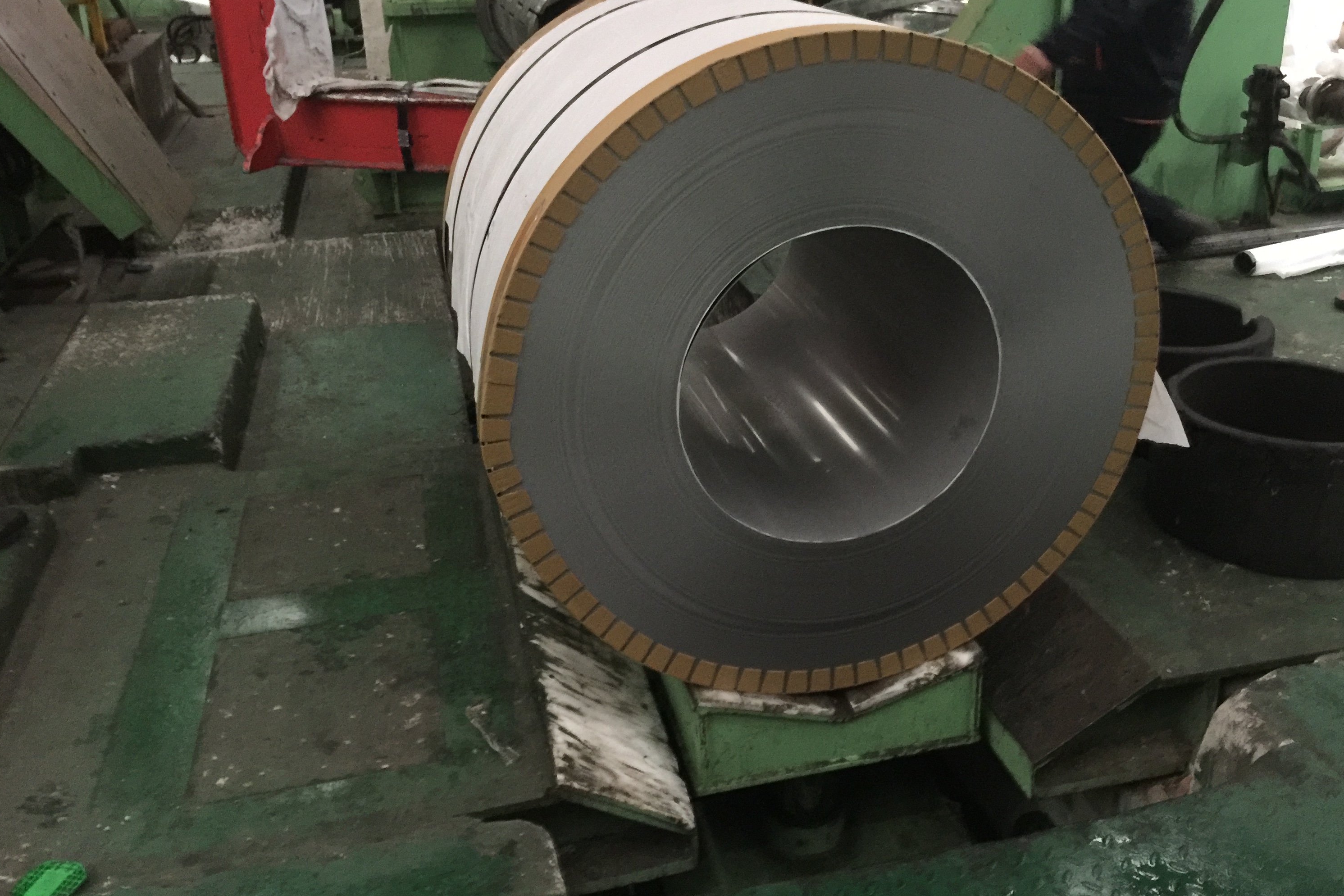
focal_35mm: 33
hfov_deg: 57.2
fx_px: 1232
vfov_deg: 39.8
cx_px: 724
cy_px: 353
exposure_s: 1/8
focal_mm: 4.15
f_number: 2.2
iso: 200
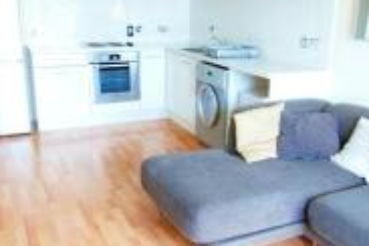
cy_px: 126
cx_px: 202
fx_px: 400
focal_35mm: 39
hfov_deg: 49.5
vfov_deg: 34.2
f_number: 3.5
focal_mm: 10
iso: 400
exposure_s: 1/30
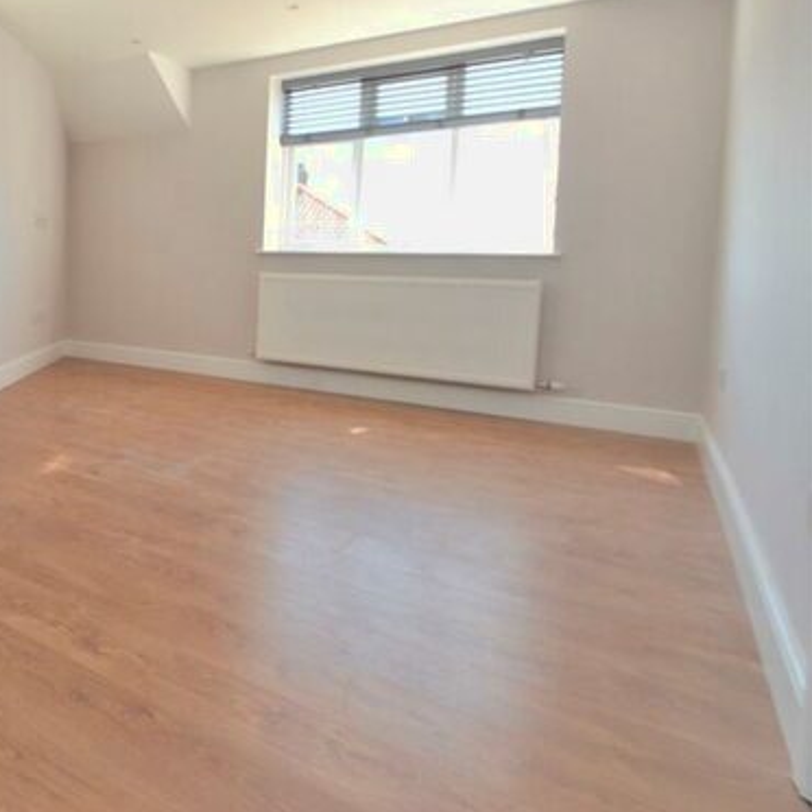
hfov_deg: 54.6
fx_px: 637
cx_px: 50
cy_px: 309
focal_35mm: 24
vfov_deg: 64.2
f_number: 5.6
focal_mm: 10
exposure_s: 1/125
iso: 360
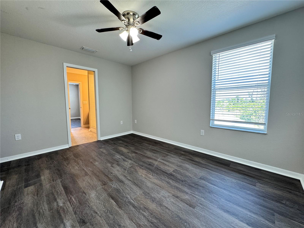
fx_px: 123
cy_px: 114
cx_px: 152
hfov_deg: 102.1
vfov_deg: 85.7
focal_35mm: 14
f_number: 2.2
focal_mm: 2.22
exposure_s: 1/60
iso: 200
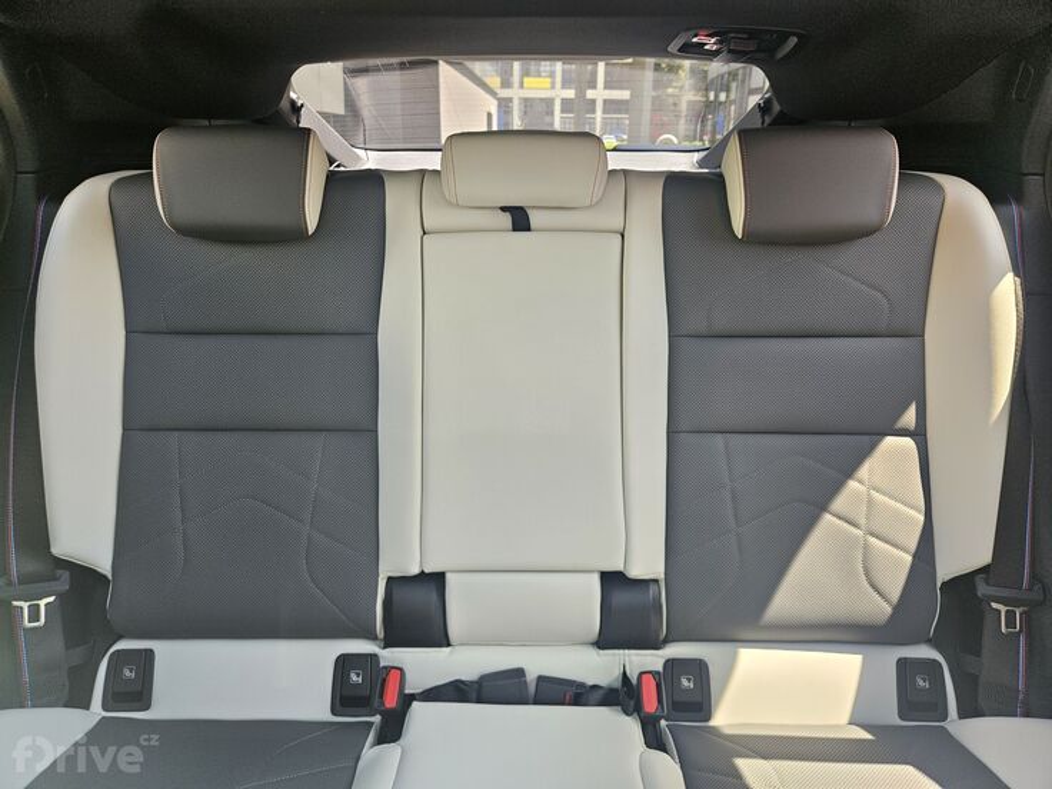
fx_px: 699
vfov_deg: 58.9
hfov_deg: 73.9
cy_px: 394
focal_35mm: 23
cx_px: 526
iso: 100
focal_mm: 5.4
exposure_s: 1/100
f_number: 1.8
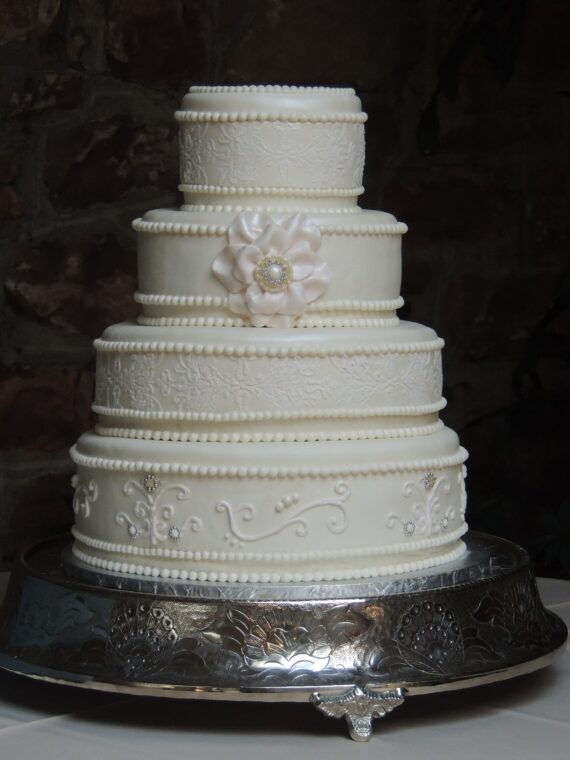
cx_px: 285
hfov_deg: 11.0
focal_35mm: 135
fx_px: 2964
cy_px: 380
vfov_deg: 14.6
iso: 800
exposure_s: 1/250
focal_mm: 24
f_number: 4.3
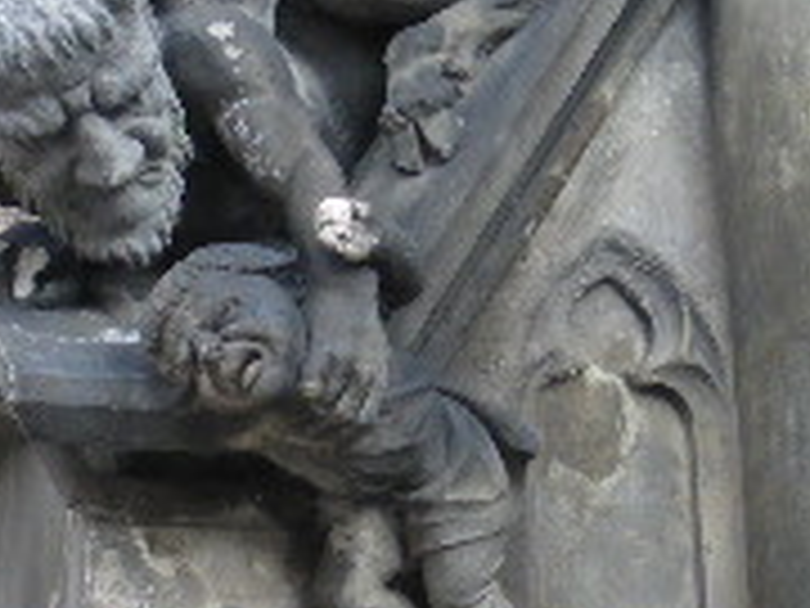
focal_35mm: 128
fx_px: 2995
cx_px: 261
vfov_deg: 11.6
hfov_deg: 15.4
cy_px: 387
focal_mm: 6.3
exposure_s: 1/100
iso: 64
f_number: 3.5
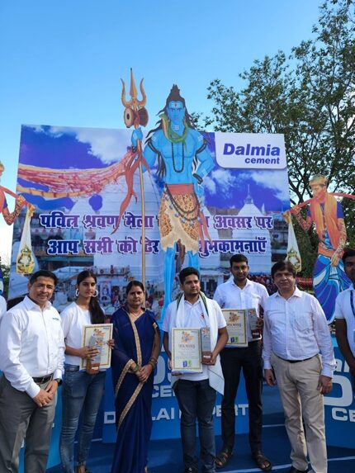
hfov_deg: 58.9
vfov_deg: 73.9
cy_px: 236
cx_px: 178
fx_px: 314
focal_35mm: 23
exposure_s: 1/205
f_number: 1.8
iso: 12
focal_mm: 6.4
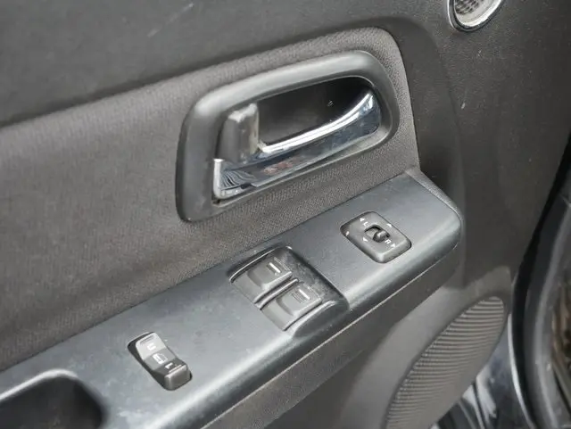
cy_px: 214
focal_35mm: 58
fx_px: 957
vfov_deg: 25.3
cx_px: 286
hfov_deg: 33.2
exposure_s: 1/60
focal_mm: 29
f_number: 5.4
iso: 1000
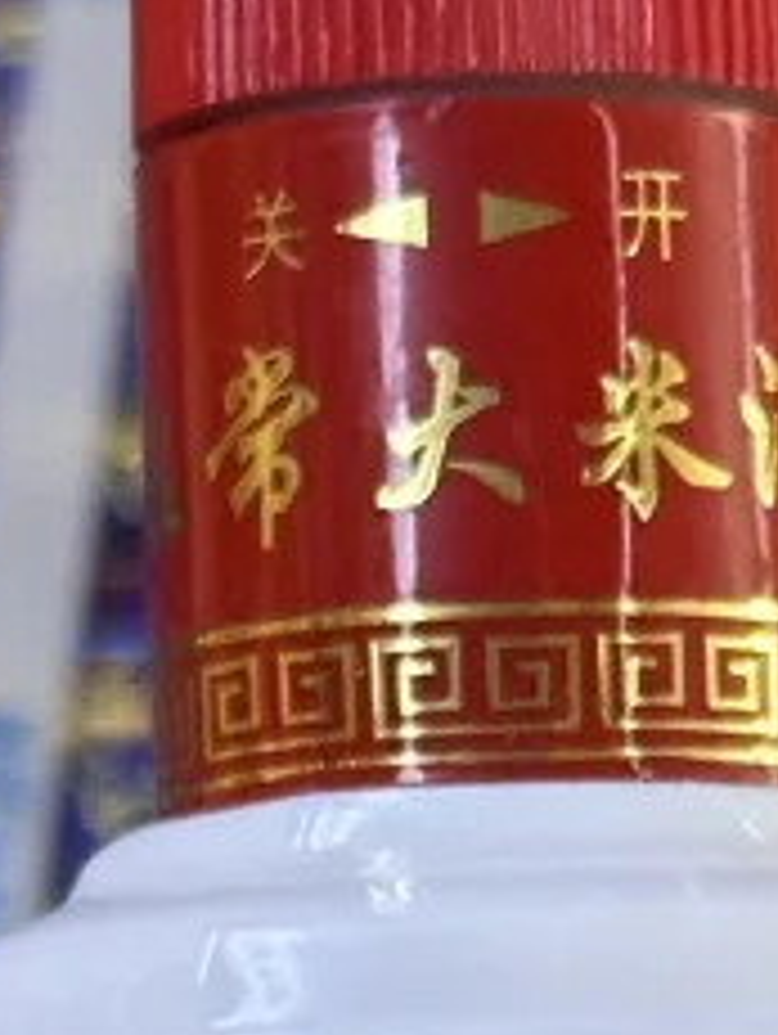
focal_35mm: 300
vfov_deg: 6.5
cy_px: 1854
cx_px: 926
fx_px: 8973
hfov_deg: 4.9
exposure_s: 1/60
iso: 160
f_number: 1.78
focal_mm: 6.86
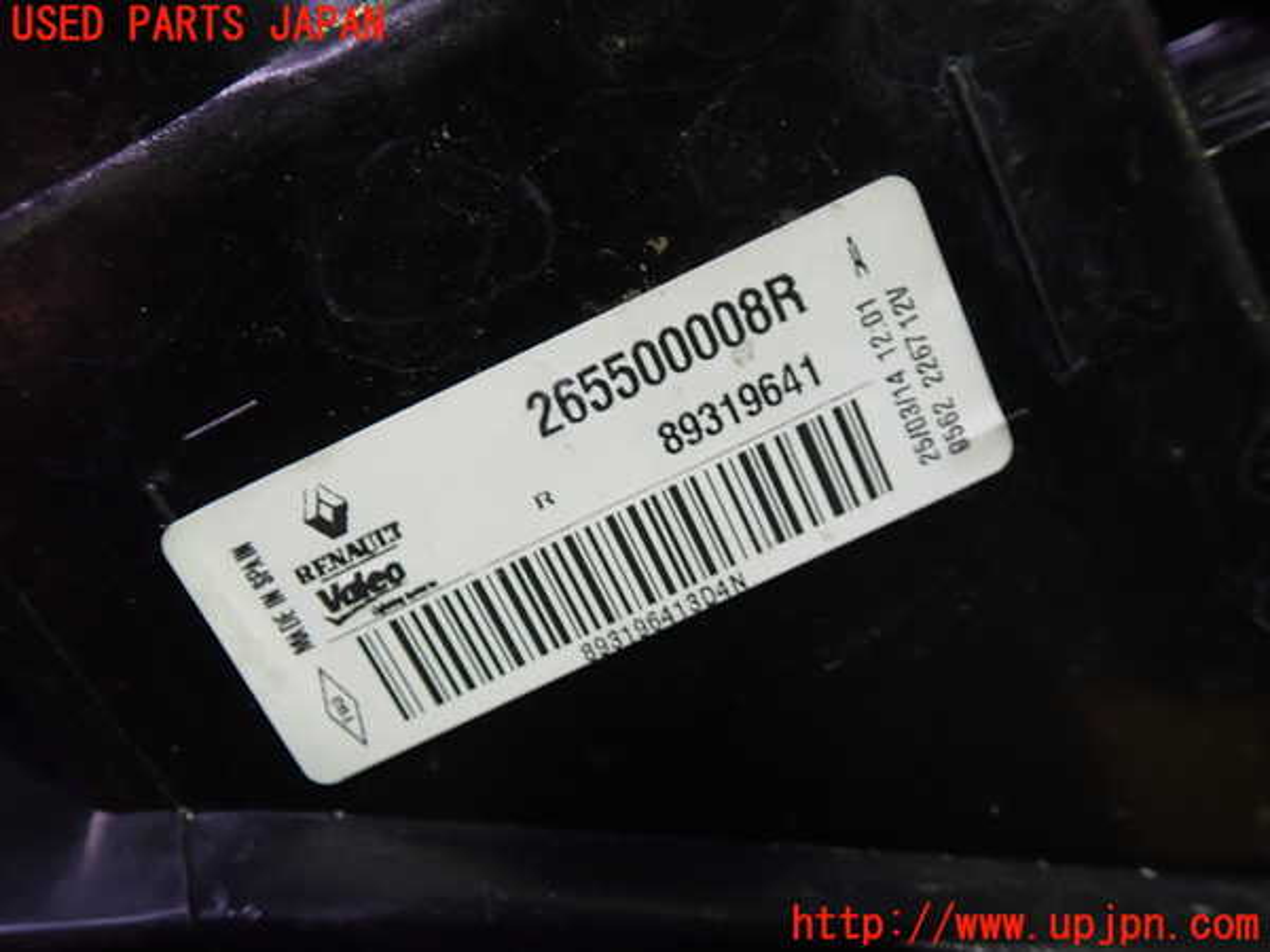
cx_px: 635
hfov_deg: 60.0
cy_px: 476
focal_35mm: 30
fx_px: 1101
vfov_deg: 46.8
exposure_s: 1/60
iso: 200
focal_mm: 5.4
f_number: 2.3
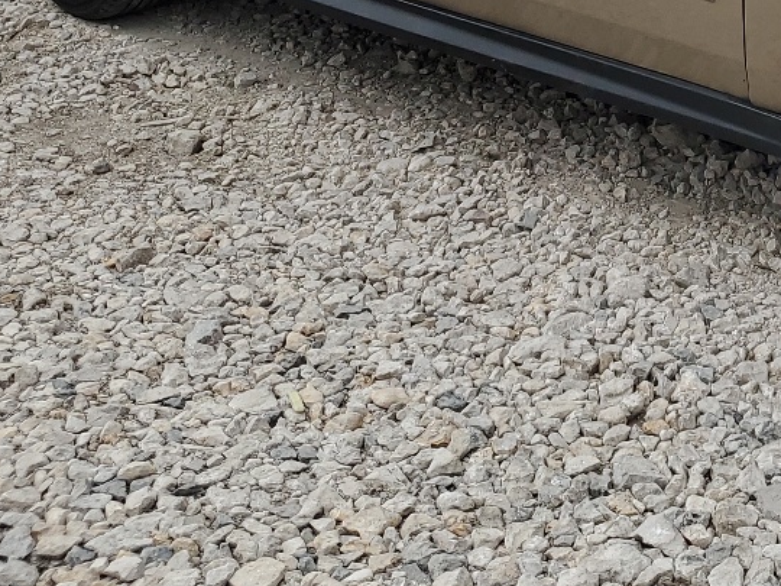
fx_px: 1737
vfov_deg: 18.1
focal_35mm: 77
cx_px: 895
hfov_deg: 23.5
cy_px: -130
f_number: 1.5
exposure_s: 1/3333
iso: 50
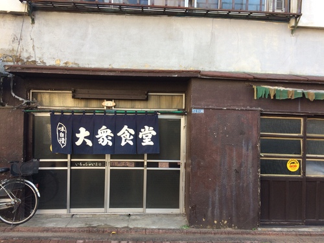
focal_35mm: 29
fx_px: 271
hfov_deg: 61.7
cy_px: 122
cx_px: 162
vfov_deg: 48.2
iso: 40
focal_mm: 4.15
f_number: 2.2
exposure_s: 1/120
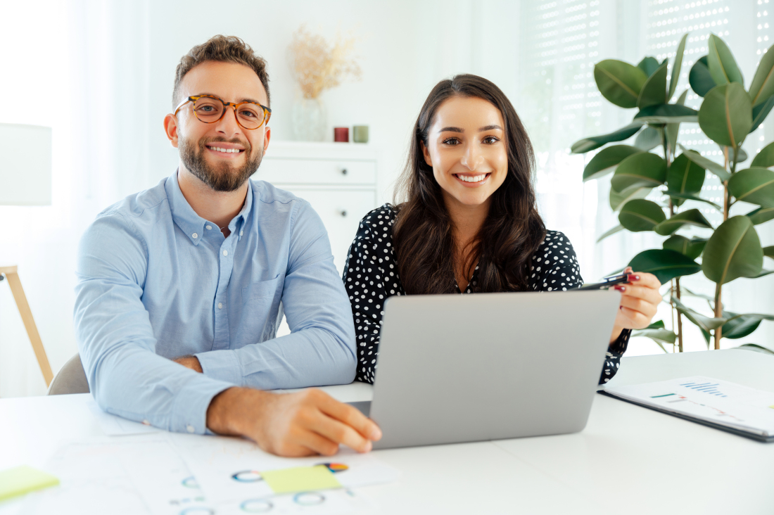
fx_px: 859
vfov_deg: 33.4
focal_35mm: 40
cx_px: 387
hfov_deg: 48.5
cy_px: 258
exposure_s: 1/320
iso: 640
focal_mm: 40
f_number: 2.8
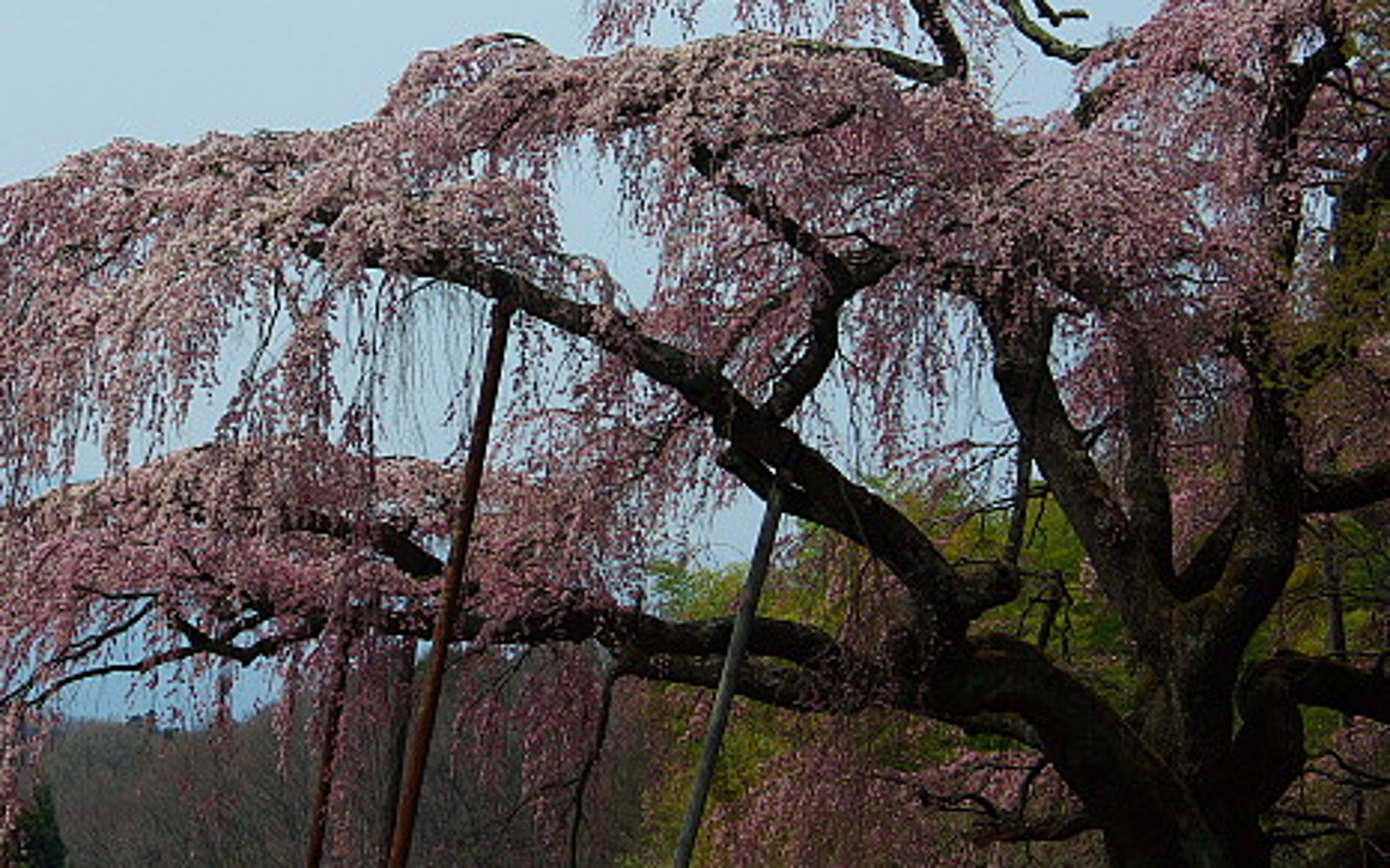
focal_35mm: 168
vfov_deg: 7.8
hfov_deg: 12.5
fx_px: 6363
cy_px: 252
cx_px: 495
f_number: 8
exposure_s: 1/90
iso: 100
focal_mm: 80
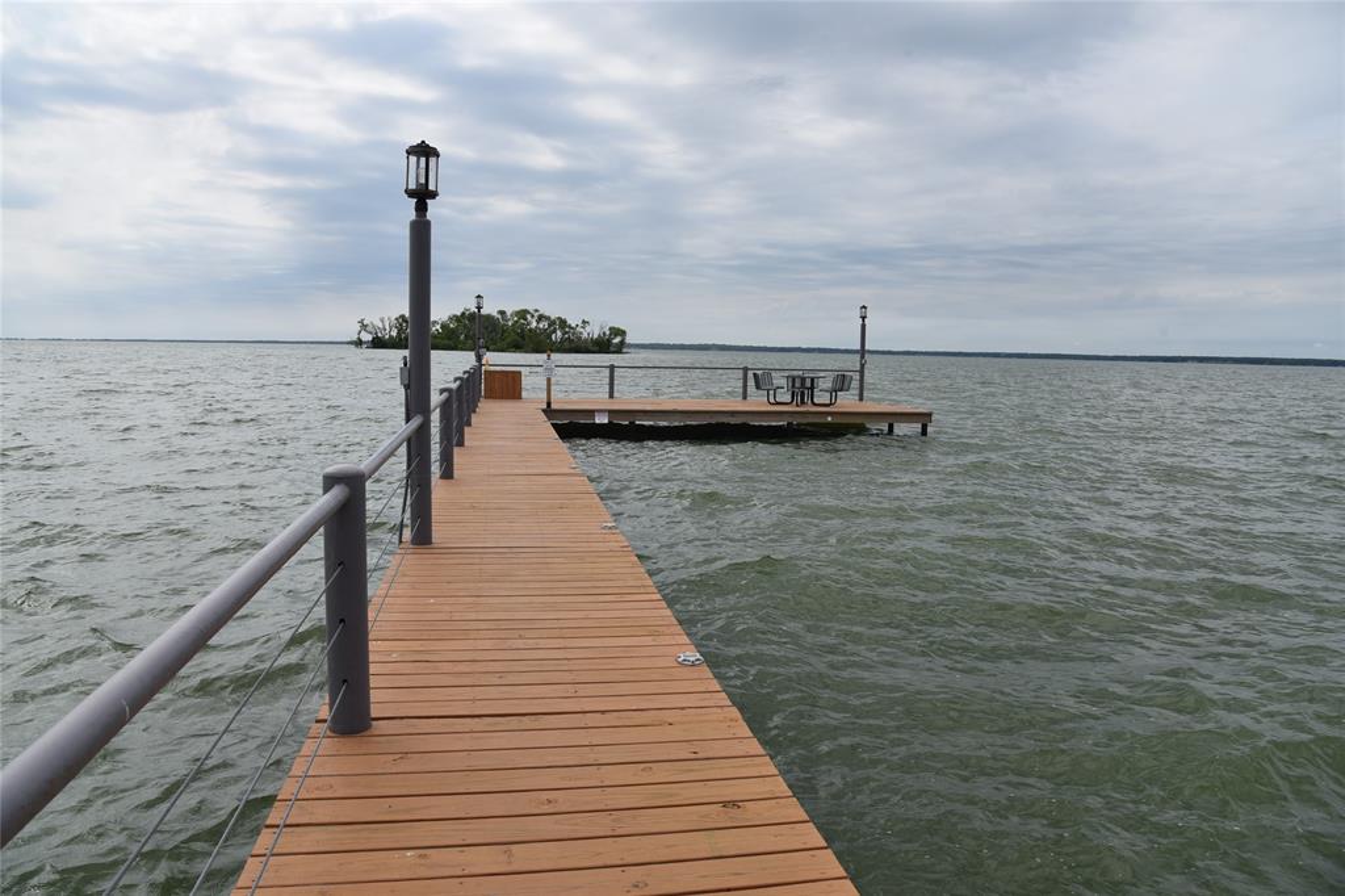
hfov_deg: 73.8
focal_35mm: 24
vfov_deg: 53.1
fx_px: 896
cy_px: 448
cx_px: 672
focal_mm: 24
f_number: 10
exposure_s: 1/400
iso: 200
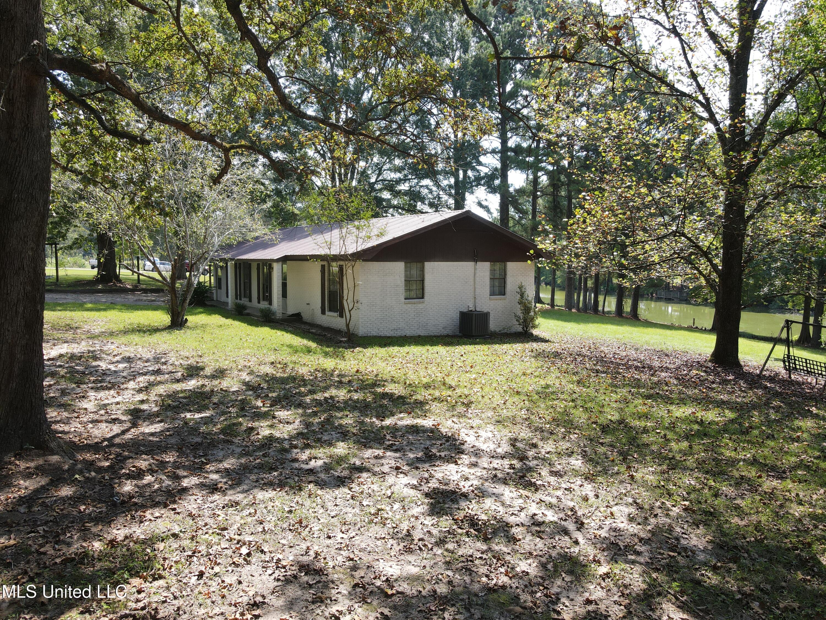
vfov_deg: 56.8
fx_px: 573
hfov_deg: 71.6
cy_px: 310
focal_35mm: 24
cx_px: 413
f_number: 2.8
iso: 100
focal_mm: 4.5
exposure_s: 1/160
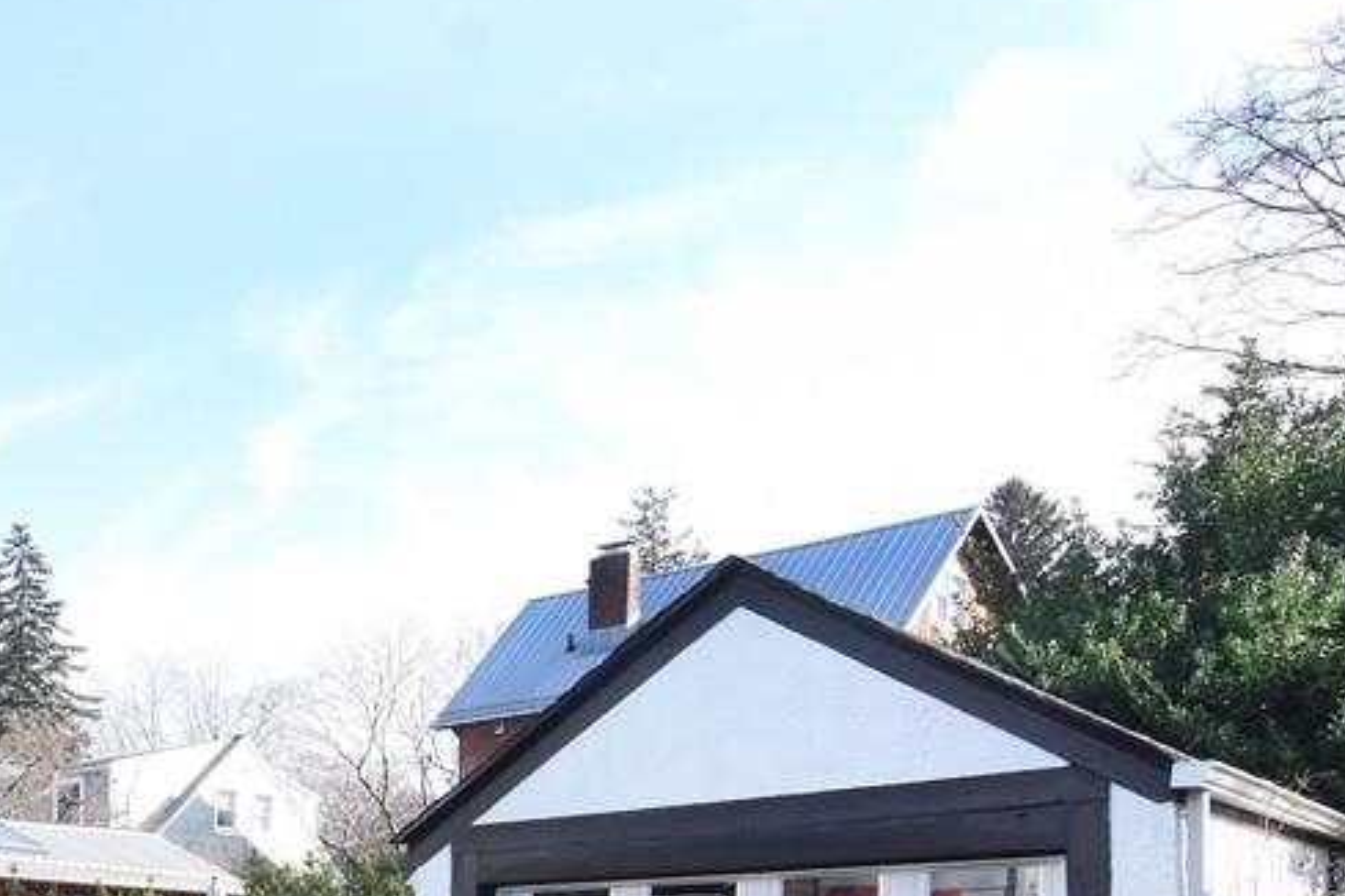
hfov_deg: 41.4
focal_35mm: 40
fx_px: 1494
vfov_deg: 31.3
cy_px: 866
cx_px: -36
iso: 640
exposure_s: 1/320
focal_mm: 12
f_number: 11
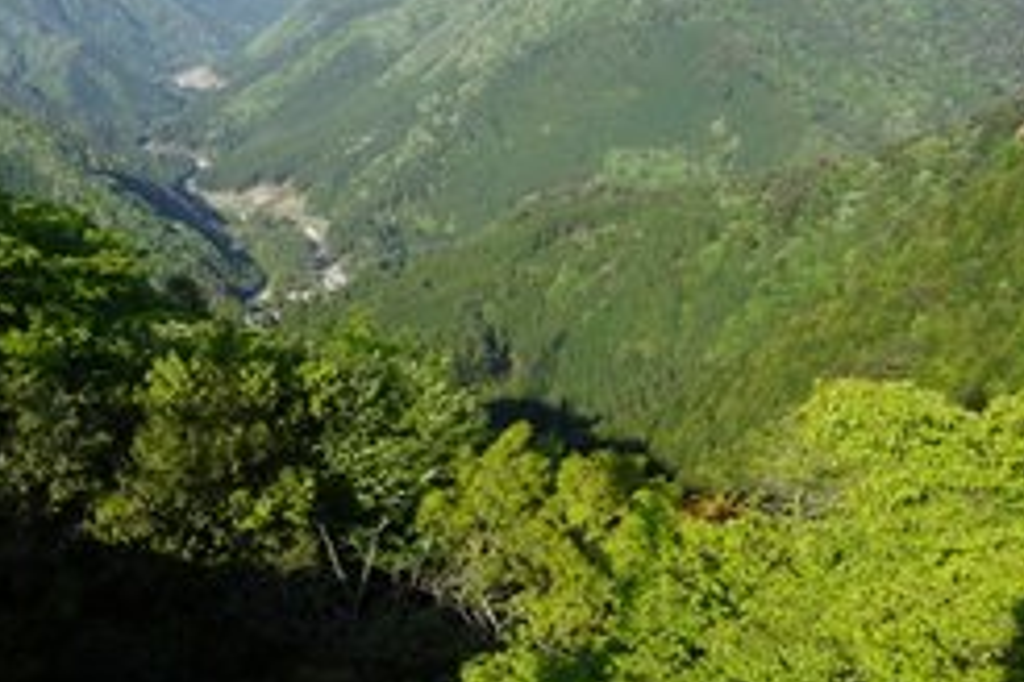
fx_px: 1621
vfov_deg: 23.7
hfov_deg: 34.9
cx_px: 383
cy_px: 243
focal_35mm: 57
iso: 100
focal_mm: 35
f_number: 11
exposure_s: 1/100
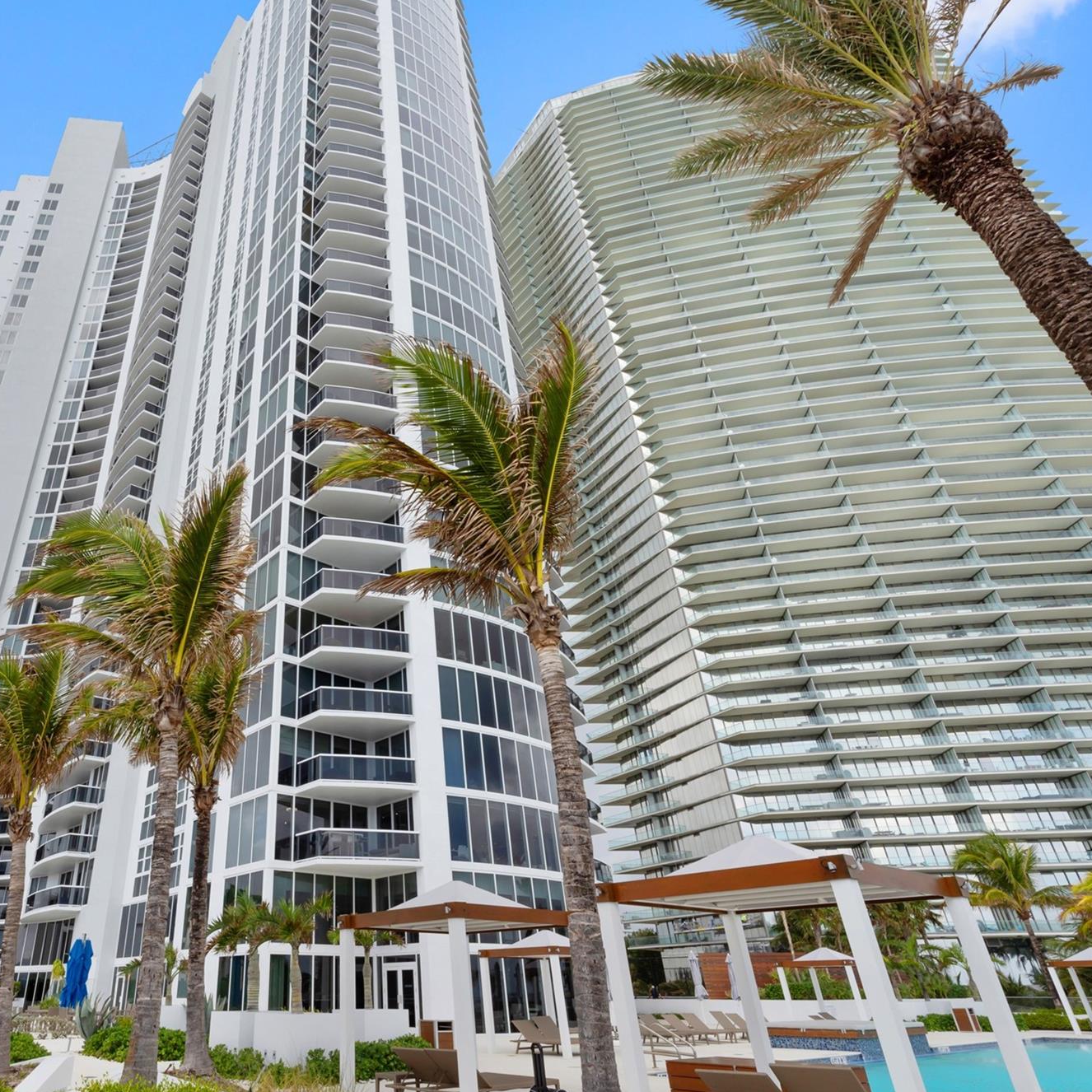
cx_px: 336
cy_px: 548
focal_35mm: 21
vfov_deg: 72.1
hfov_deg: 69.4
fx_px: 749
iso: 250
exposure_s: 1/25
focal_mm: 16
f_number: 14
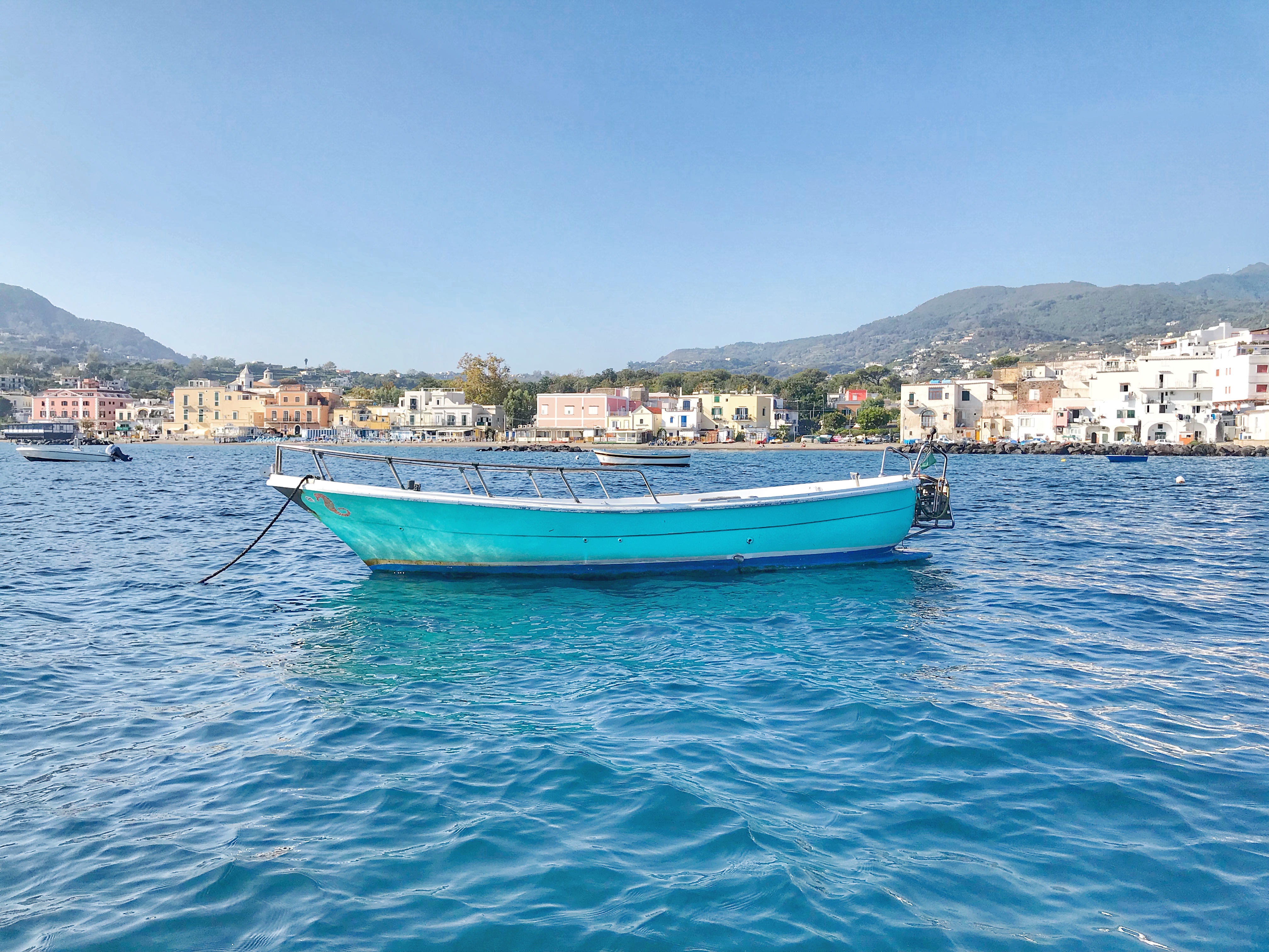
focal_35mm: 28
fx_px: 1026
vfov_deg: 49.7
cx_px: 634
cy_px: 476
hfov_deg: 63.4
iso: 20
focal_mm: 3.99
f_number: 1.8
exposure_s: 1/2179
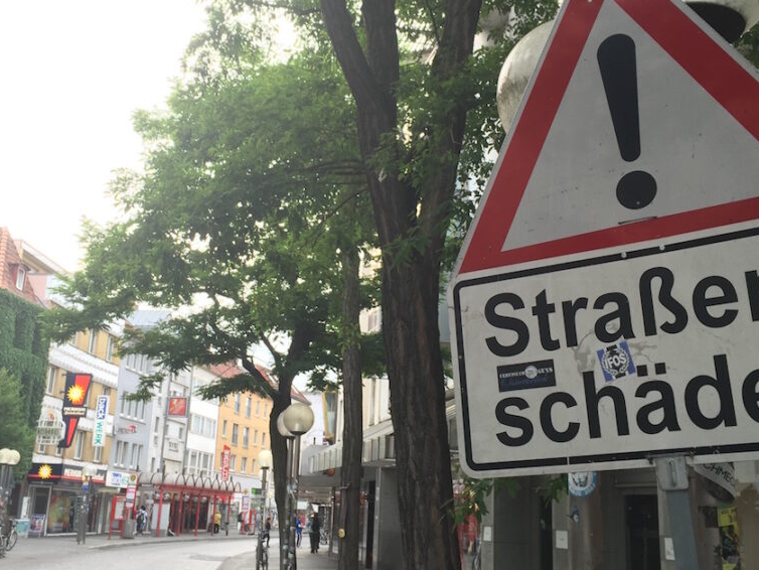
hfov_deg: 42.0
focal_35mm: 45
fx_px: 987
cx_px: 352
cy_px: 247
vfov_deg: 32.2
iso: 32
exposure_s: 1/103
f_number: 2.2
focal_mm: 4.15
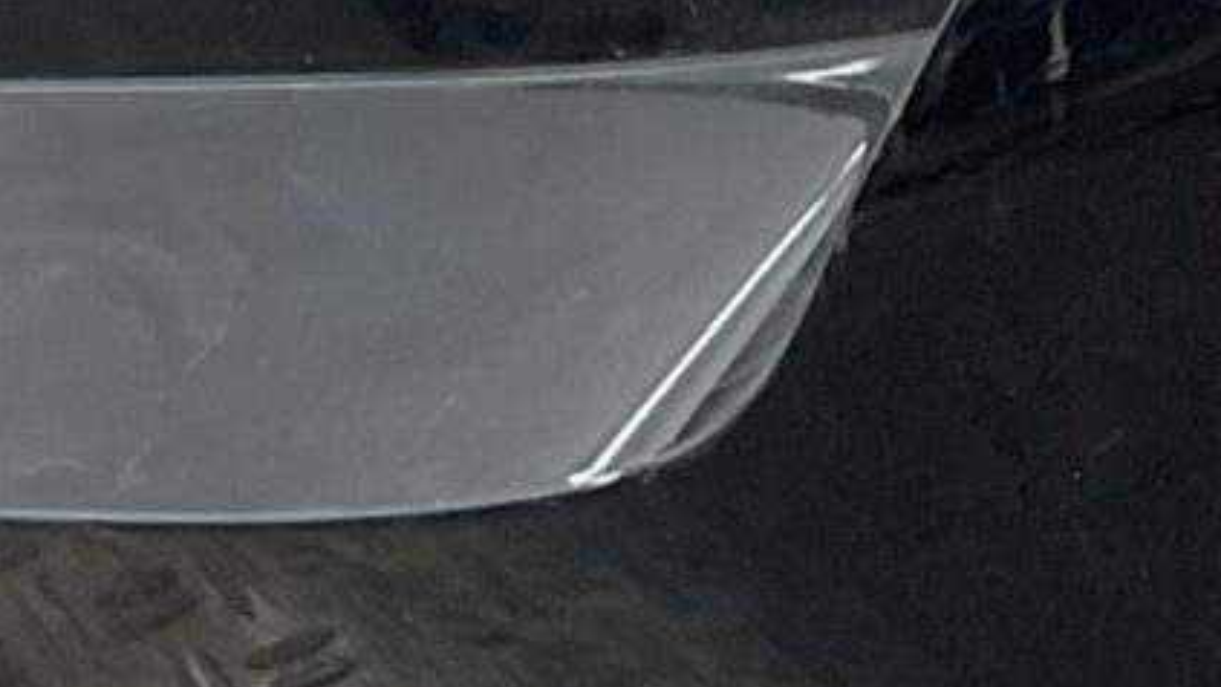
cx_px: 1452
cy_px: -144
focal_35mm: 191
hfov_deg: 11.1
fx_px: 6184
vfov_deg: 6.3
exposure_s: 1/120
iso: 32
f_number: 1.8
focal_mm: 3
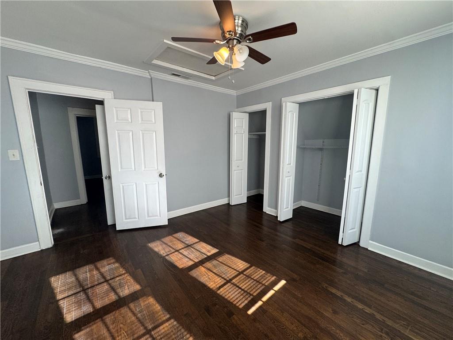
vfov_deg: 85.7
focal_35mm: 14
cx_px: 226
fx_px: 183
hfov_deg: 102.1
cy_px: 170
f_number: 2.2
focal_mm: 2.22
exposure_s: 1/120
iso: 125
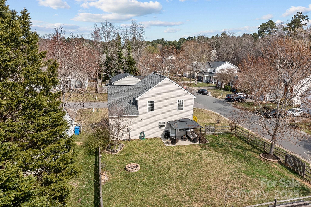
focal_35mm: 28
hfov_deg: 65.5
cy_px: 104
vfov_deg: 46.4
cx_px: 156
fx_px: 242
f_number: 5
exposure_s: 1/500
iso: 100
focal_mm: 10.26
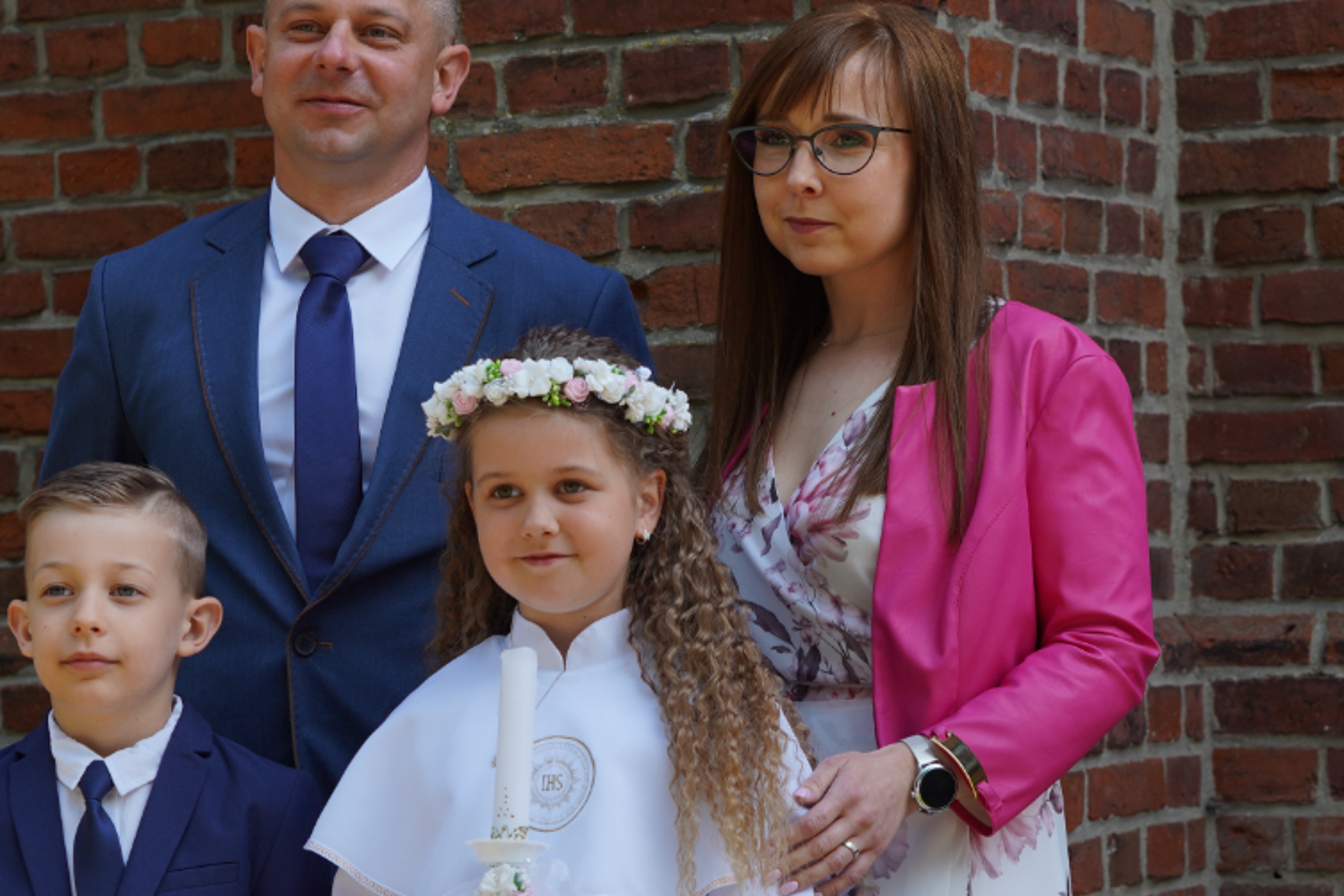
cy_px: 454
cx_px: 732
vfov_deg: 12.0
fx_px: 4256
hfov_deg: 17.9
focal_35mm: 114
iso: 100
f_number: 5.6
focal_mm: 66
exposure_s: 1/200
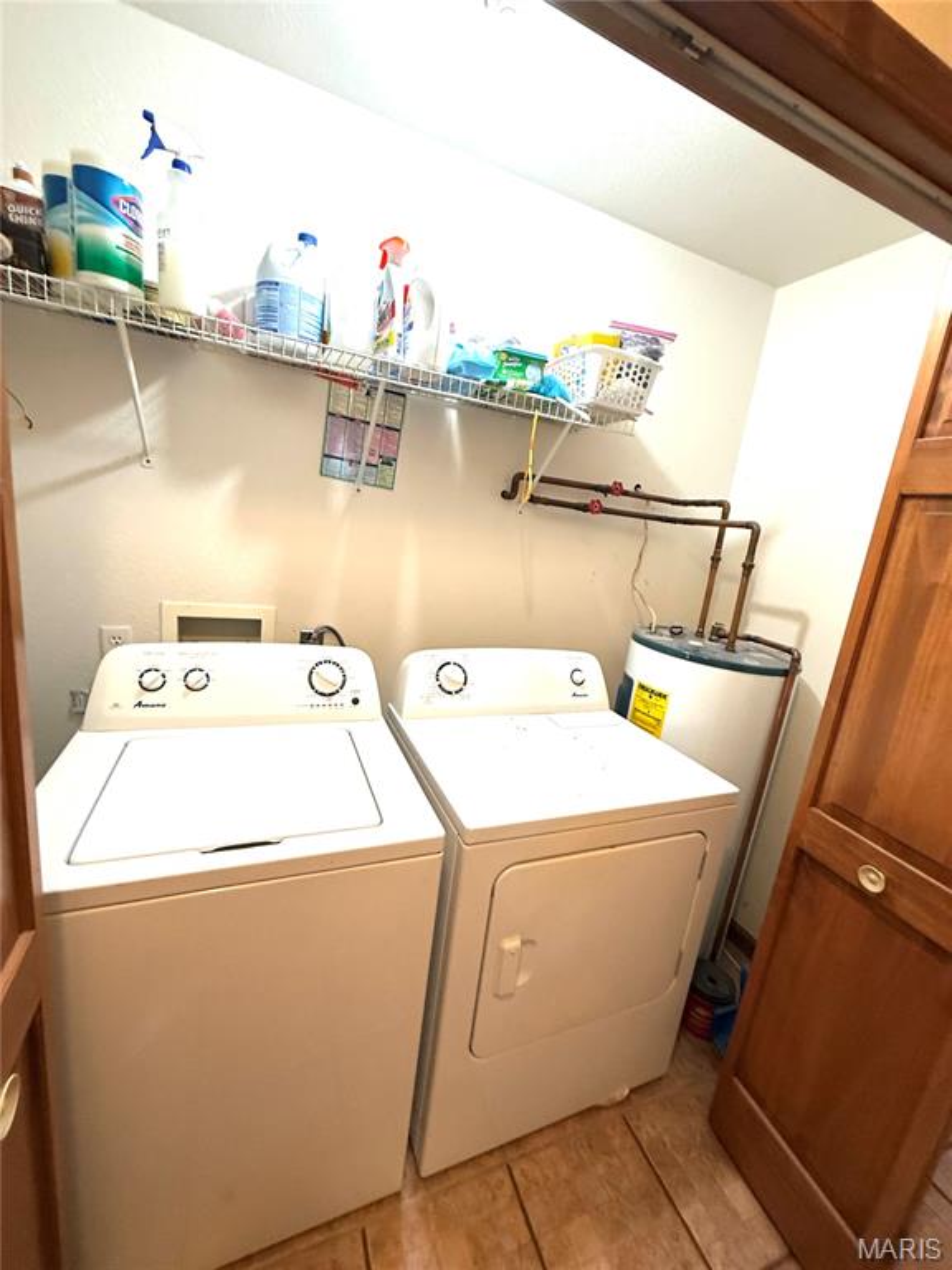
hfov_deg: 85.7
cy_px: 635
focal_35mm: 14
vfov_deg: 102.1
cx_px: 476
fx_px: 513
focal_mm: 2.22
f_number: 2.2
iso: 200
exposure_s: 1/60
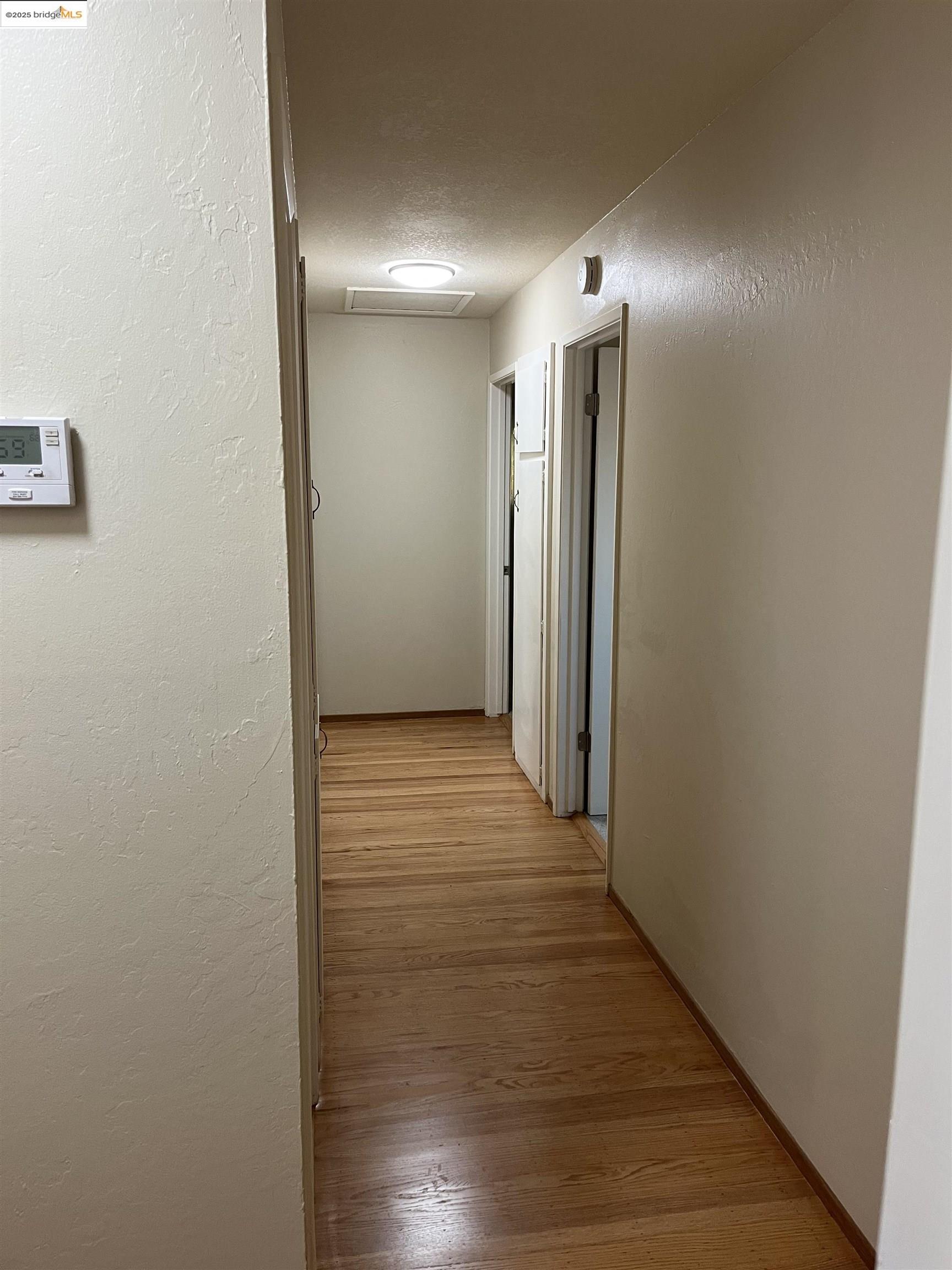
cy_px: 635
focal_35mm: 26
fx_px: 953
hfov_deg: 53.1
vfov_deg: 67.3
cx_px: 476
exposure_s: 1/60
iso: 100
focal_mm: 5.1
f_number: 1.6
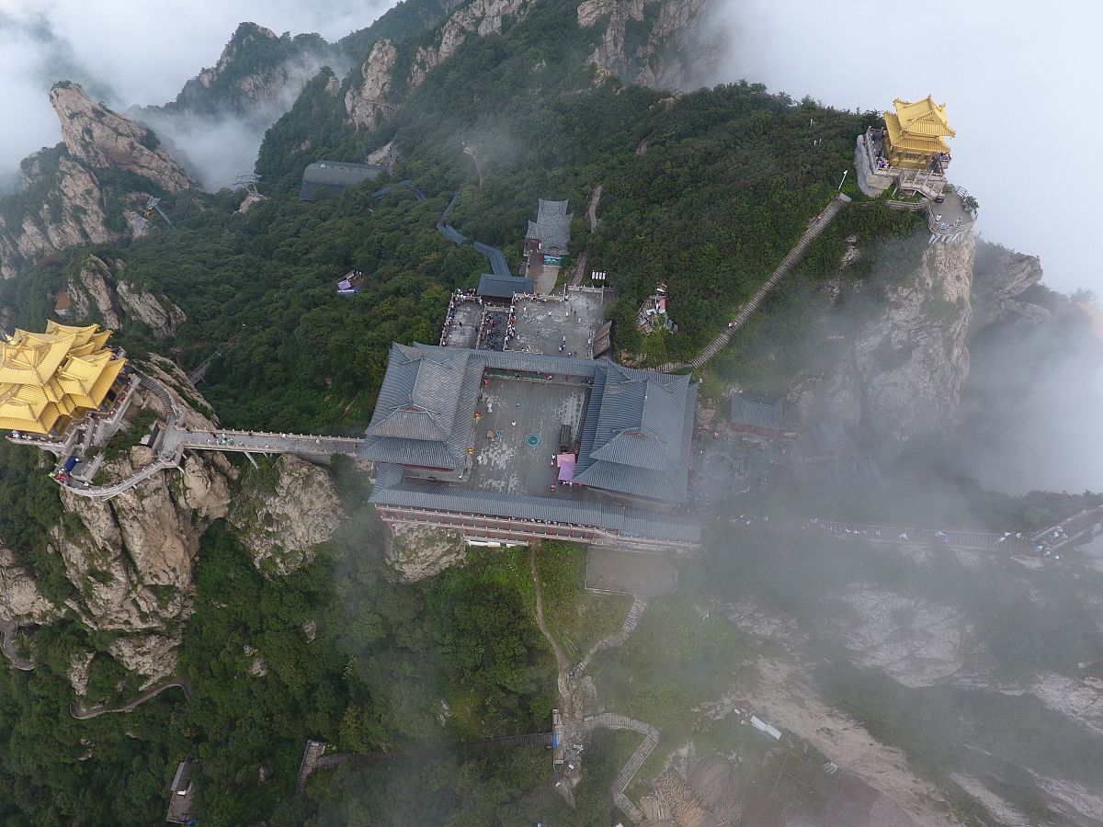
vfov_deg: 66.0
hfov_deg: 81.7
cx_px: 552
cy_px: 414
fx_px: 637
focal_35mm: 20
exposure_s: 1/529
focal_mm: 3.61
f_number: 2.8
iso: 100
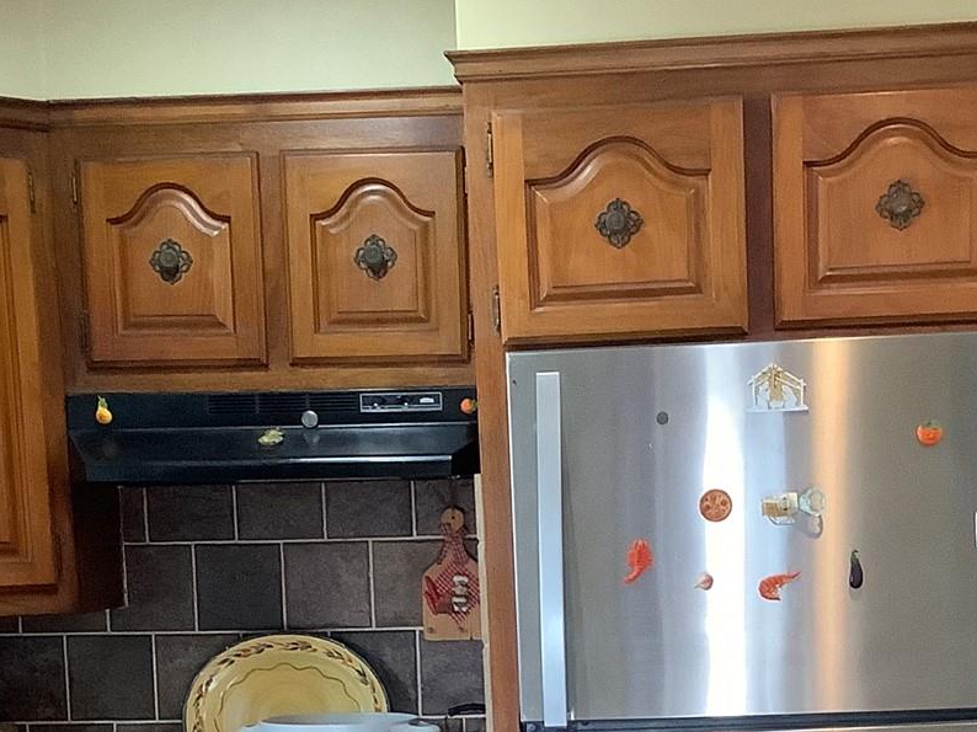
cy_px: 848
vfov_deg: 17.7
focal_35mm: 80
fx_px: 2257
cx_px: 605
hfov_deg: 24.4
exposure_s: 1/60
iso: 400
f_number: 2.4
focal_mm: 3.3
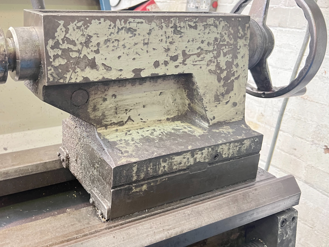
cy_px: 103
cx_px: 111
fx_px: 342
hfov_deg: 50.5
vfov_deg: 39.5
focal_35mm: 36
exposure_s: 1/33
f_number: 1.5
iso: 500
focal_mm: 5.7
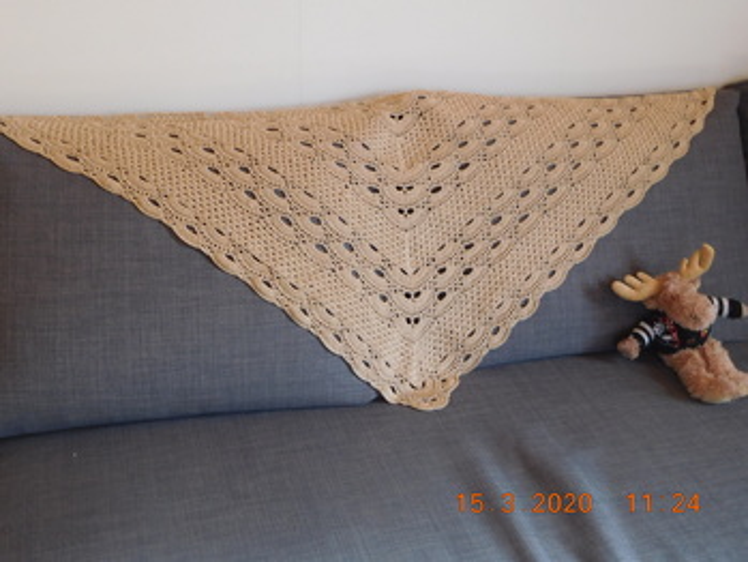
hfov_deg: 46.8
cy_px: 281
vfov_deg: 36.0
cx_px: 374
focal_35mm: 40
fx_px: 865
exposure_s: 1/13
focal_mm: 7.1
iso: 125
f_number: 3.9
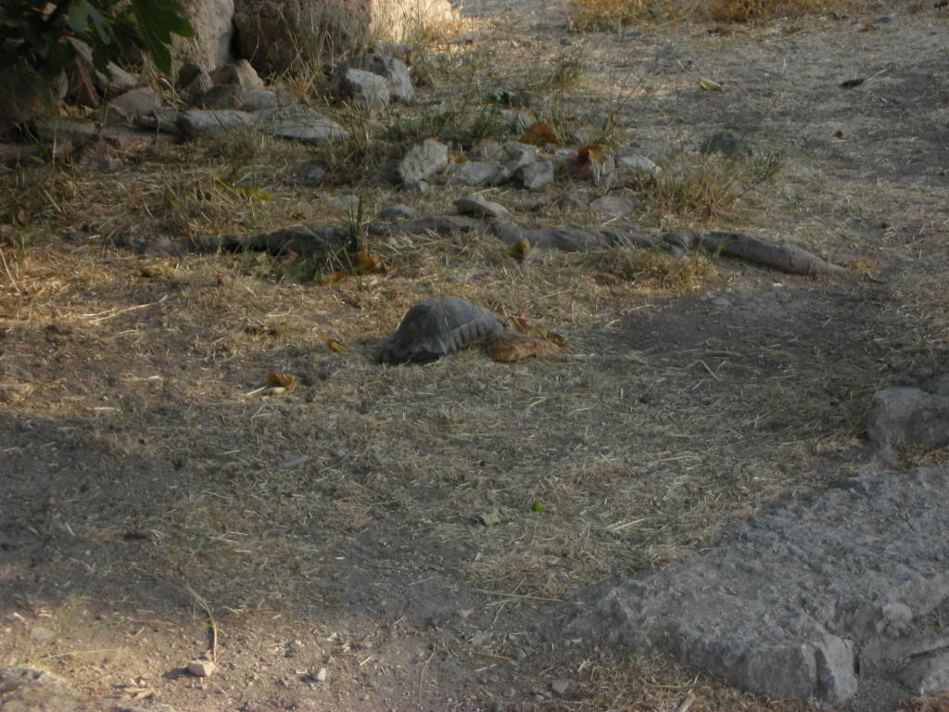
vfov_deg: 14.1
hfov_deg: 18.7
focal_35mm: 105
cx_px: 474
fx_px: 2879
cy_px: 356
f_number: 5.4
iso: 79
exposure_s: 1/120
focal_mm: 17.4
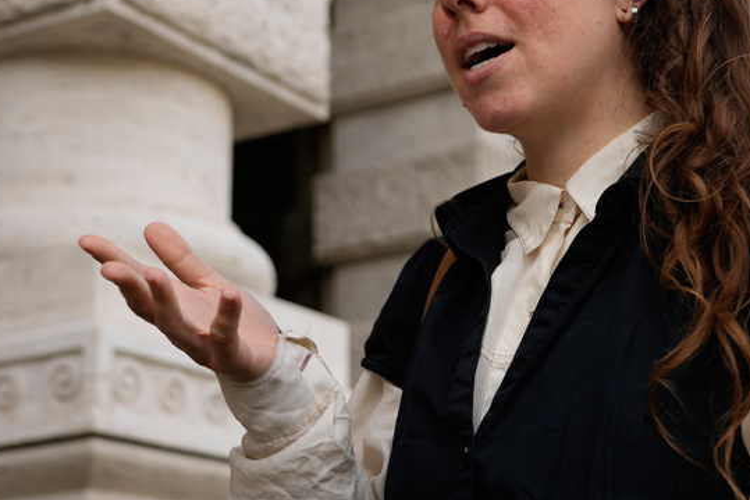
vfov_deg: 17.8
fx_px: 1583
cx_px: 470
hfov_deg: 26.6
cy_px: 131
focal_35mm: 76
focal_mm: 40
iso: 100
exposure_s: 1/400
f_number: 4
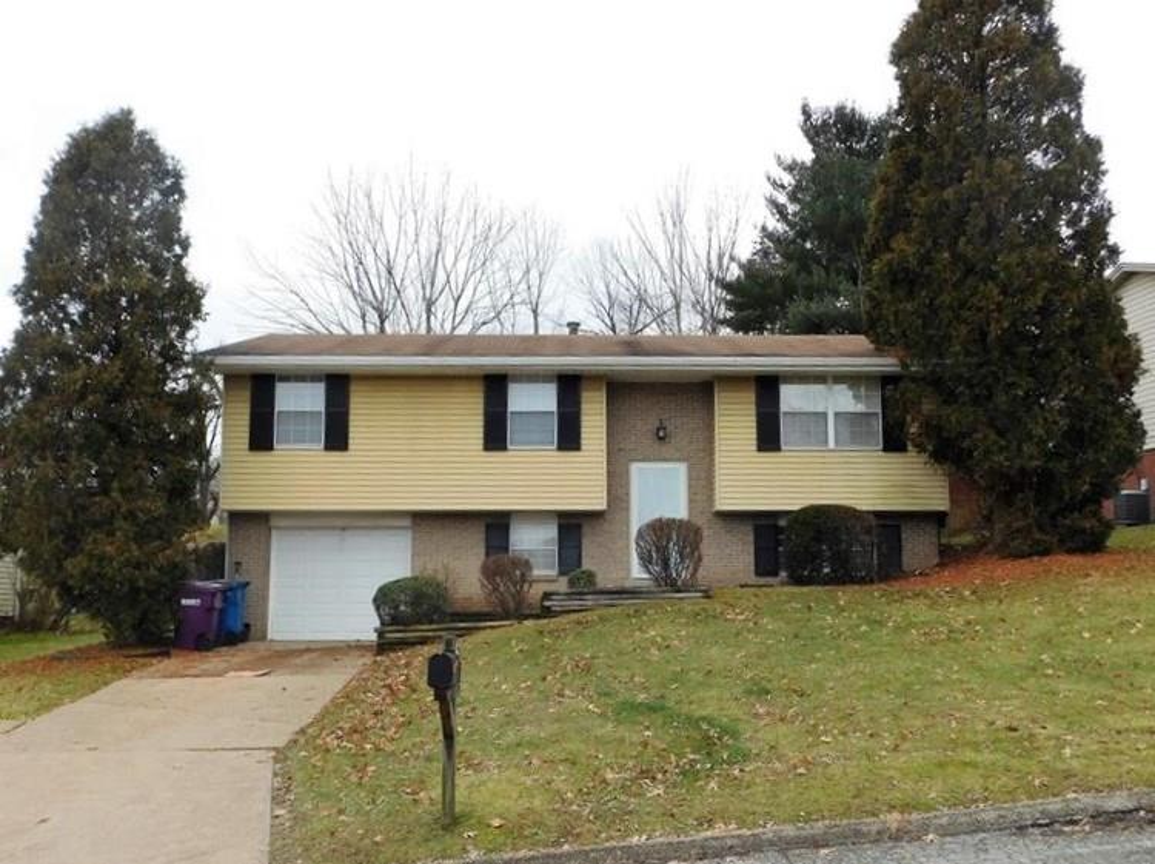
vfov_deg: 49.7
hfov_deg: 63.5
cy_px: 432
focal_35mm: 28
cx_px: 578
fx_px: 933
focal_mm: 4.9
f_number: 3.2
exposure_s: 1/400
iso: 125
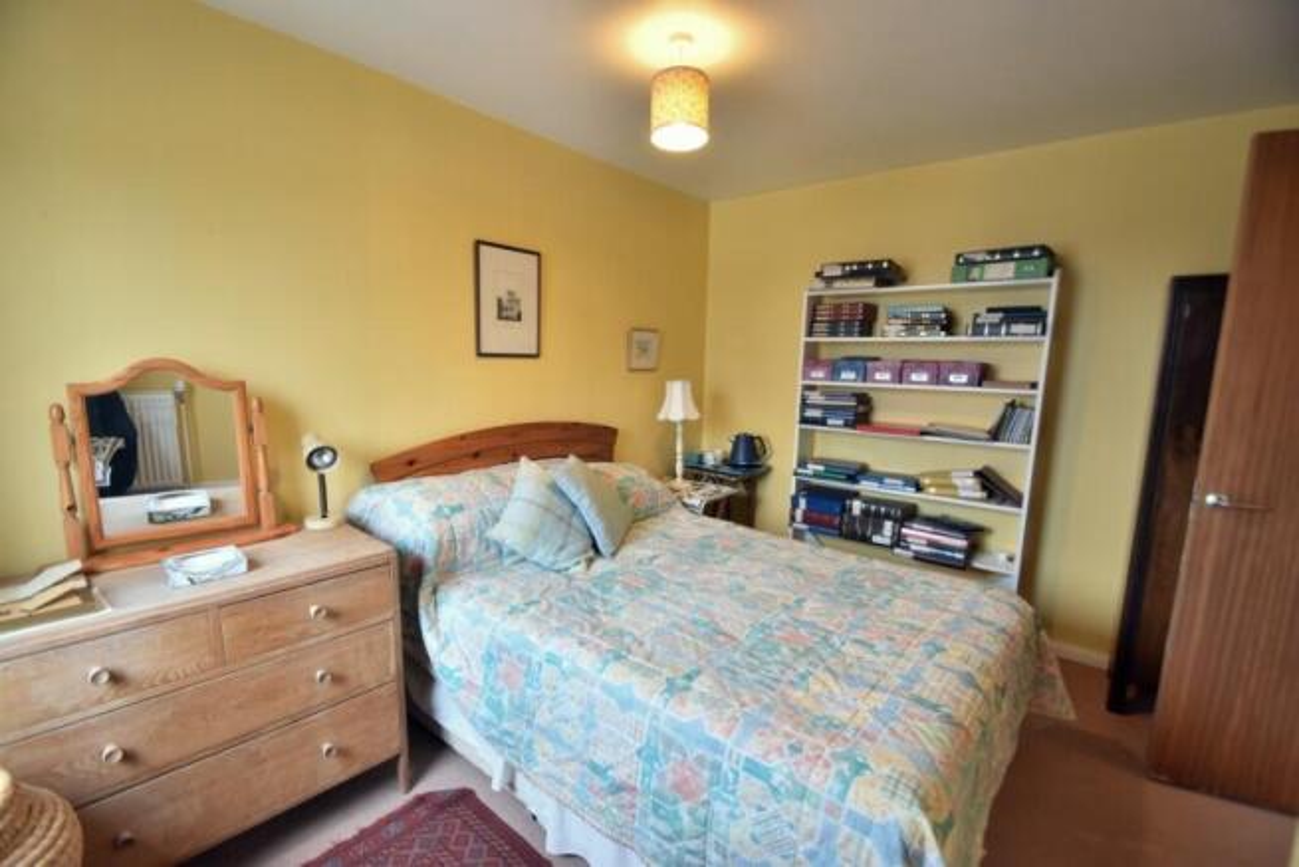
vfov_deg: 77.4
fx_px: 541
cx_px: 650
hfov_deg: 100.4
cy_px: 434
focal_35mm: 15
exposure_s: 1/15
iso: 220
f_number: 4.5
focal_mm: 10
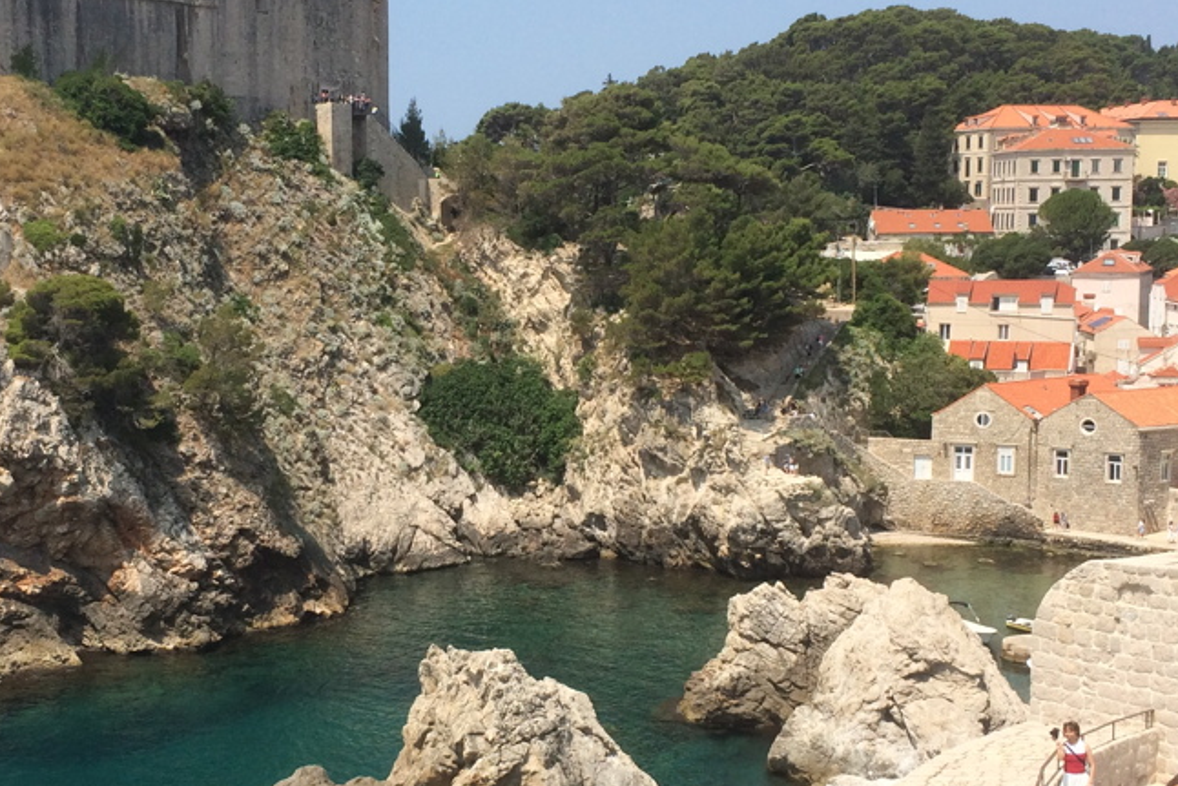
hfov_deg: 35.5
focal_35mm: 56
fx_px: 1833
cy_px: 423
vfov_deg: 24.2
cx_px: 461
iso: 32
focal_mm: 4.15
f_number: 2.2
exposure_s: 1/2415
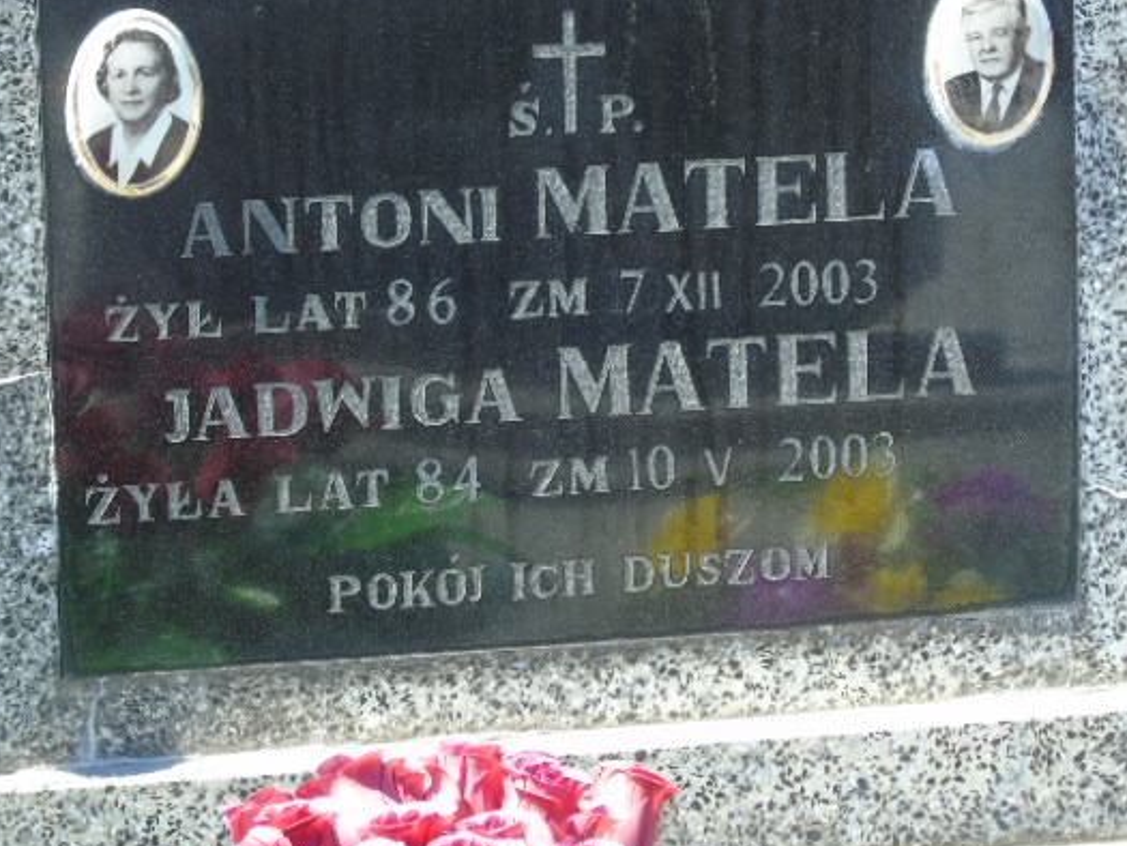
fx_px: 5634
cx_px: 618
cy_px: 361
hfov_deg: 11.4
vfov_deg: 8.6
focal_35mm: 173
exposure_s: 1/125
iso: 100
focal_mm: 25
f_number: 4.7
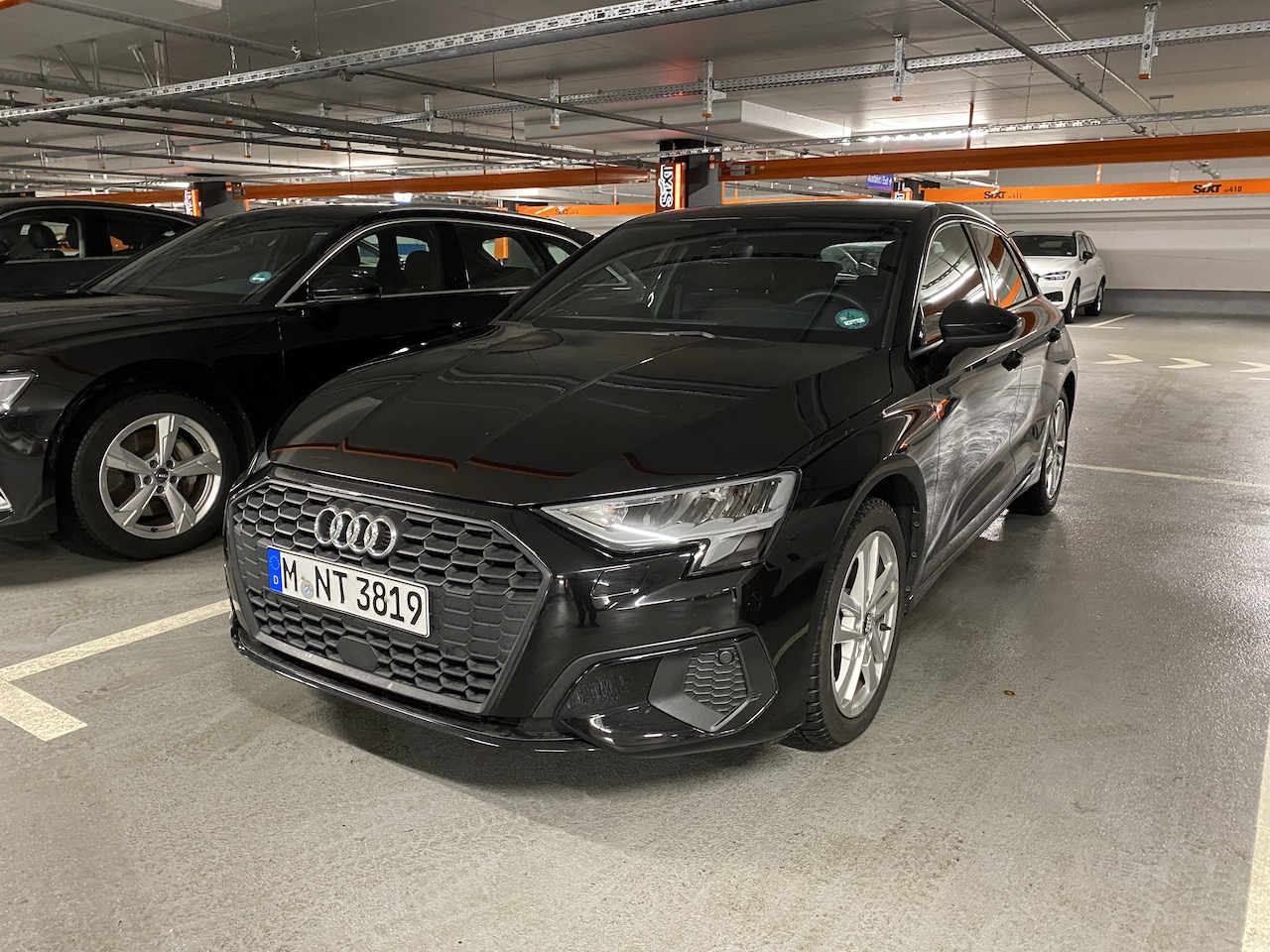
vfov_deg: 53.1
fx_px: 954
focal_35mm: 26
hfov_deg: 67.3
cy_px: 476
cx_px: 635
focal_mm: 4.25
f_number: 1.8
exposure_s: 1/25
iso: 500
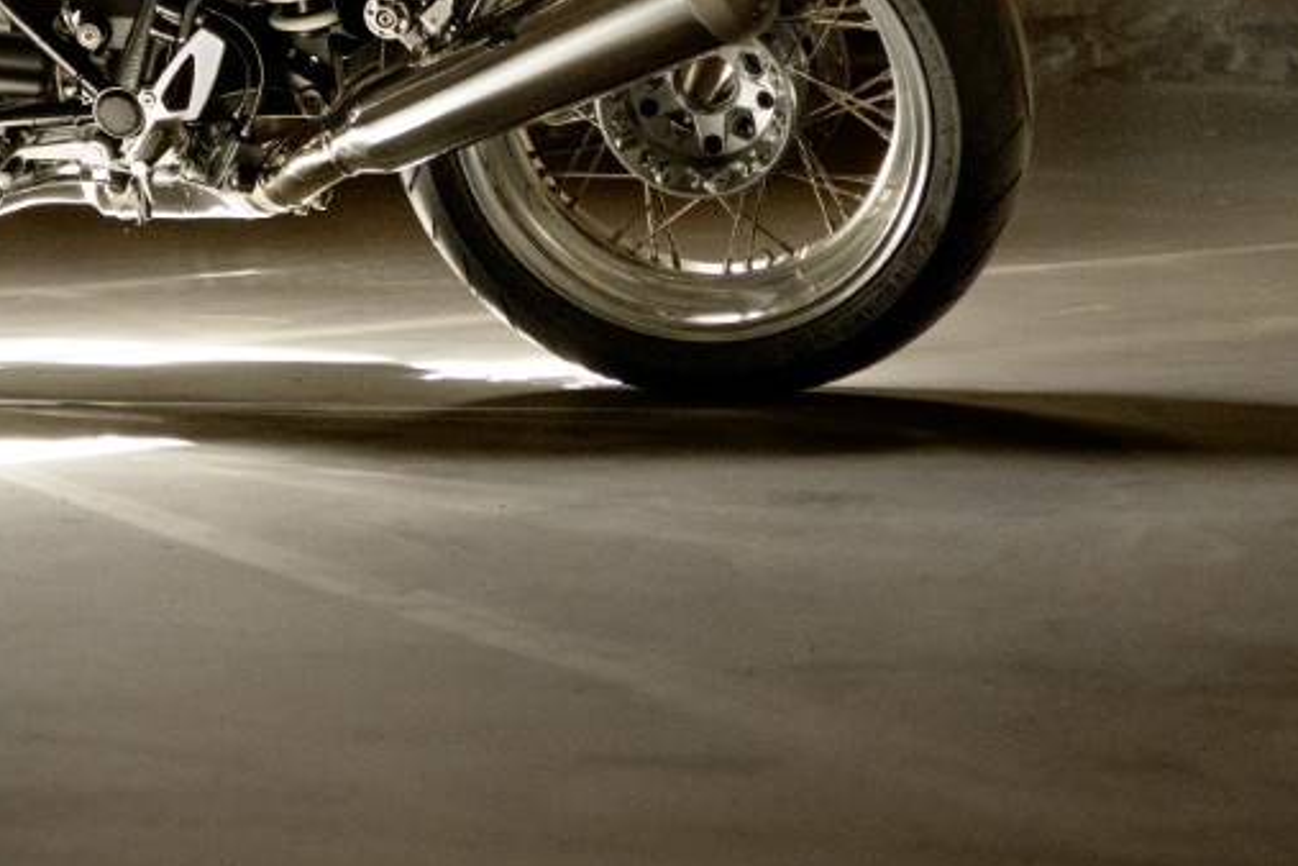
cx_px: 0
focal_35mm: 166
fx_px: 5985
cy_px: -305
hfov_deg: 12.2
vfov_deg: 8.1
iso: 500
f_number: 2.8
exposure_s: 1/320
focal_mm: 52
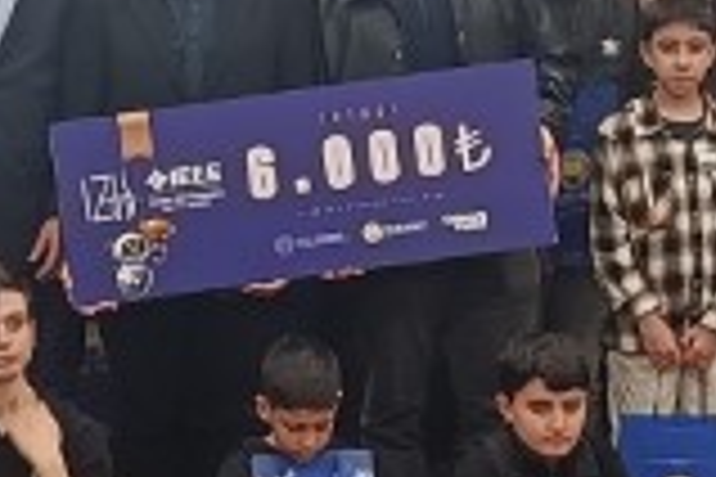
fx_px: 3580
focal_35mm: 180
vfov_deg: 7.6
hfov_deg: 11.3
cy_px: 140
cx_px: -50
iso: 674
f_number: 1.7
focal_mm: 5.24
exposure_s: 1/50
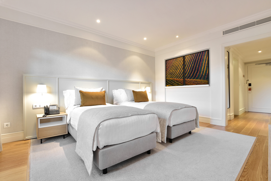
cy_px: 90
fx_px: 120
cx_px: 136
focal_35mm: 16
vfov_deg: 73.8
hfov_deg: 96.7
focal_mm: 16
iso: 100
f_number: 11
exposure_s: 1.3
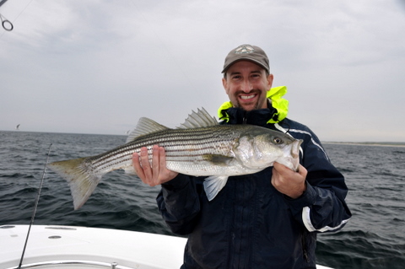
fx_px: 337
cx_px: 202
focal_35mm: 30
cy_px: 134
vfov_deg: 43.5
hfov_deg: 62.0
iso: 200
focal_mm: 20
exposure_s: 1/200
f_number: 6.3
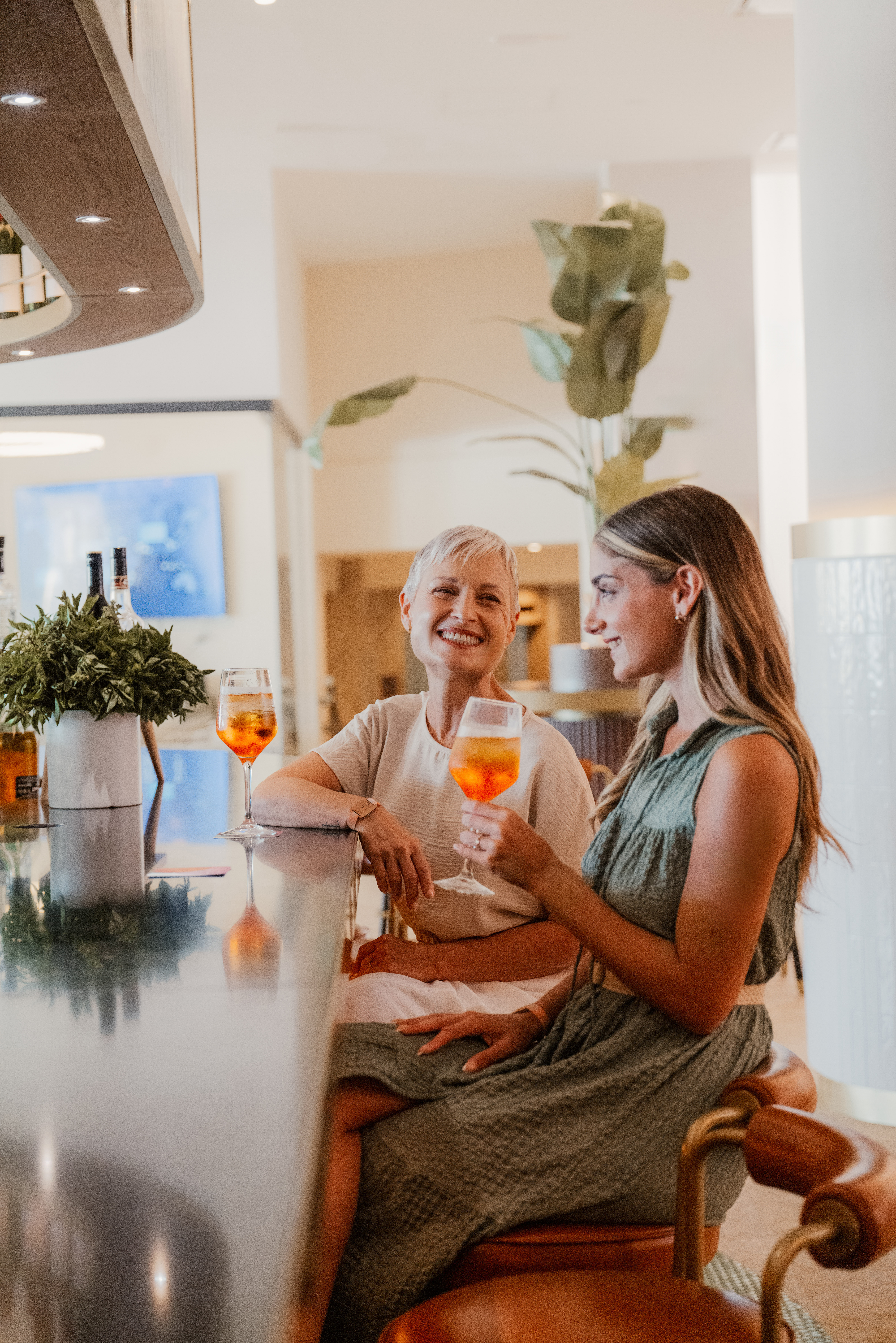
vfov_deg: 29.6
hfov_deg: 20.0
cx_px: 448
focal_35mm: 68
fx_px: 2537
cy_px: 672
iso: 1250
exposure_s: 1/250
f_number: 3.8
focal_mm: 68
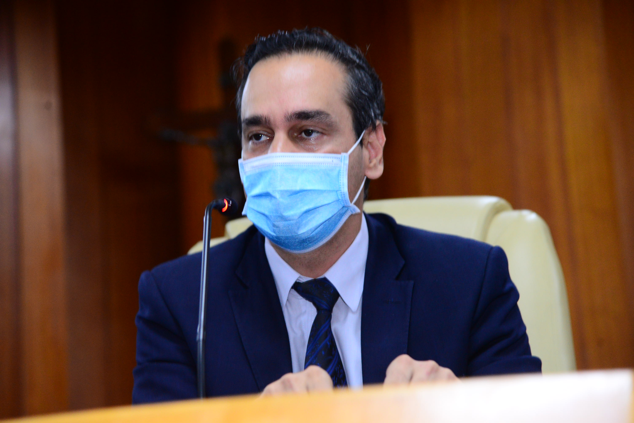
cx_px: 317
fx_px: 2114
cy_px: 212
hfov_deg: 17.1
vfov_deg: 11.4
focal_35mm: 120
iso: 2500
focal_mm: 120
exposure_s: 1/80
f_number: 4.5
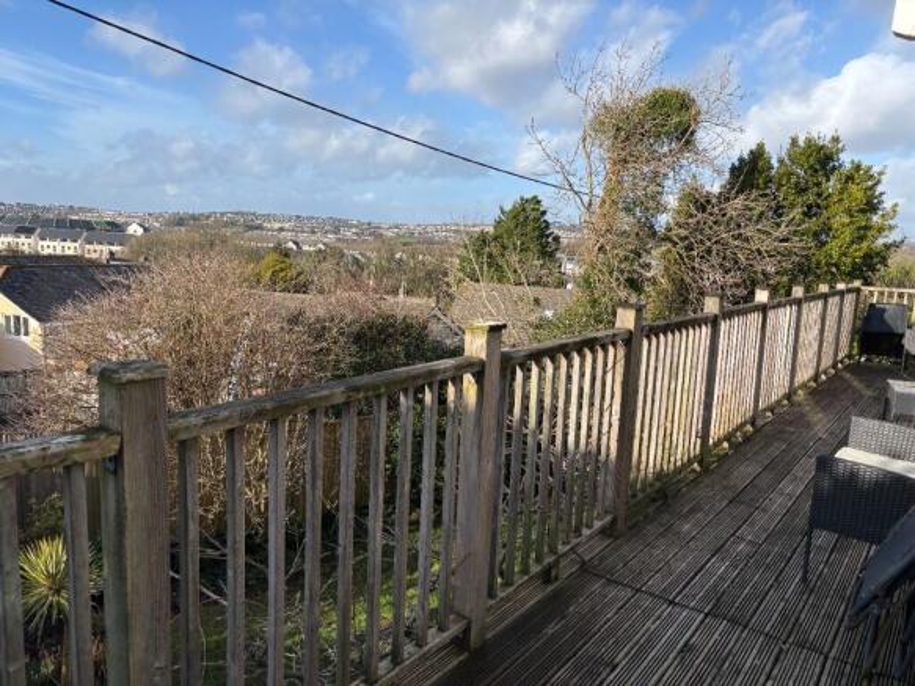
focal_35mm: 26
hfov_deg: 67.3
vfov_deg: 53.0
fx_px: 687
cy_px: 343
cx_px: 458
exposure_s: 1/1912
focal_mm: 5.96
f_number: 1.6
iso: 50
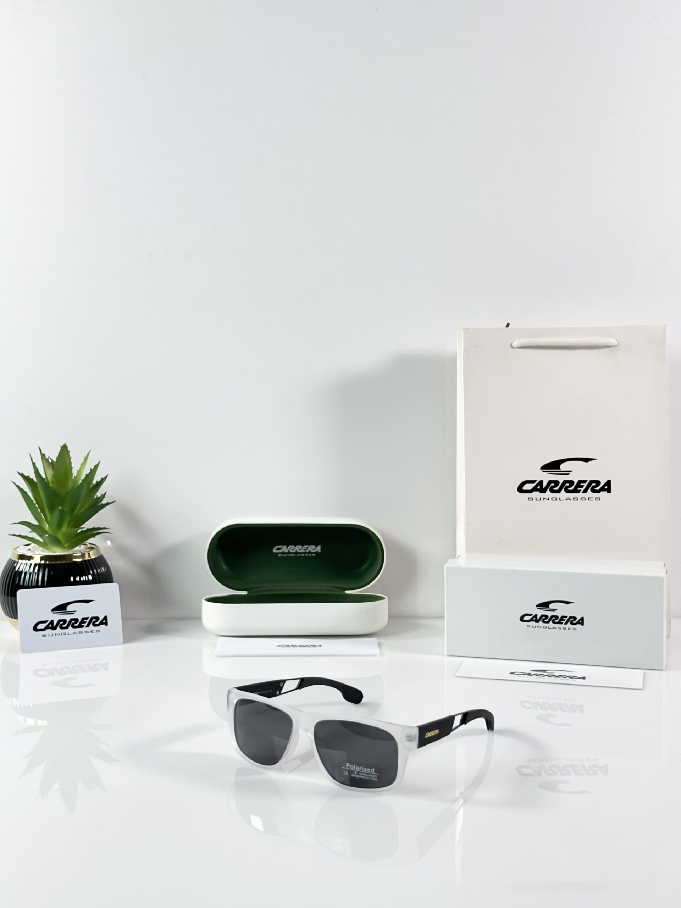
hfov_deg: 30.3
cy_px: 454
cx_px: 340
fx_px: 1259
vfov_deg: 39.7
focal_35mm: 48
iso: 80
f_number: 1.78
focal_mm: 6.86
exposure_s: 1/100
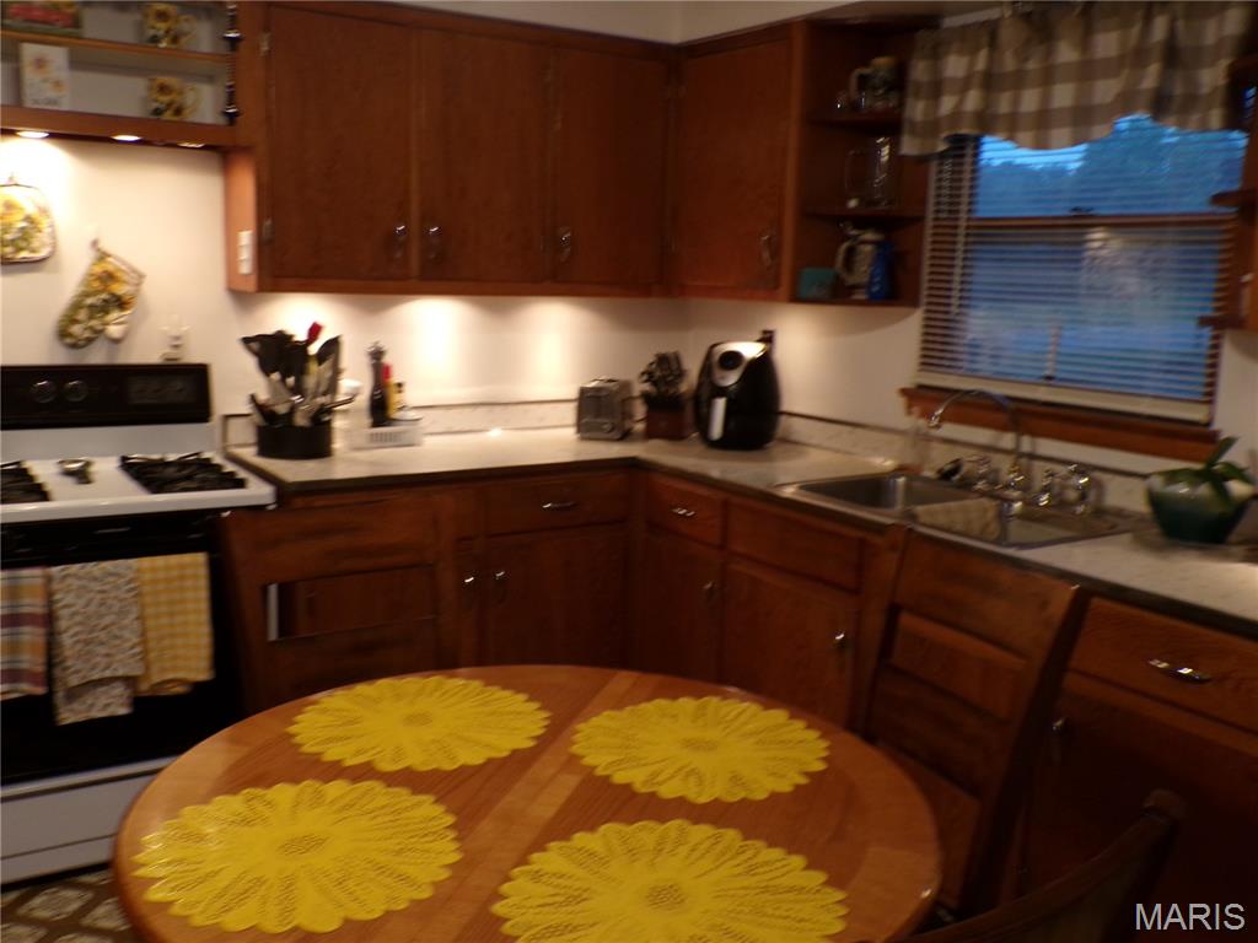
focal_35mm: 32
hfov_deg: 56.8
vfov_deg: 44.2
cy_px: 472
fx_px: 1163
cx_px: 629
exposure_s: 1/20
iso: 200
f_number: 3.2
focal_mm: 5.8
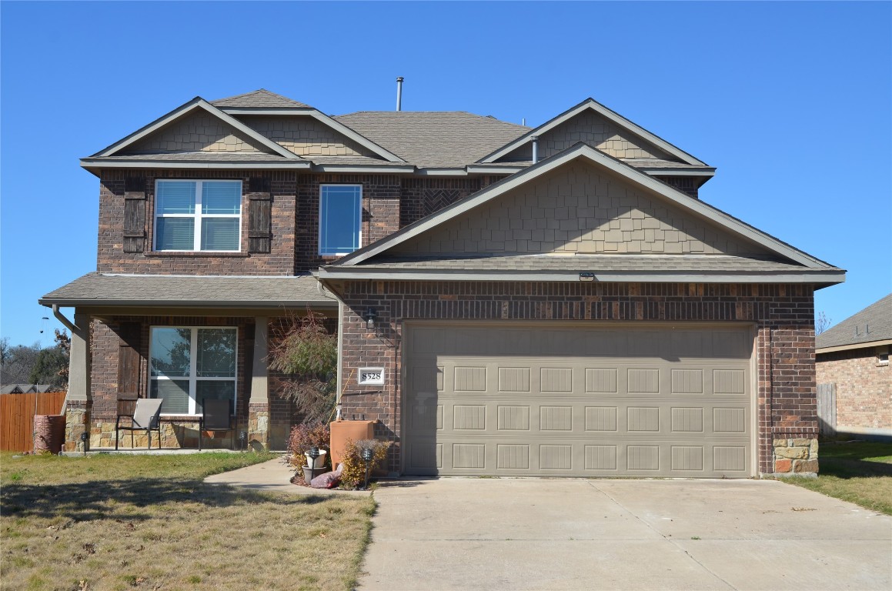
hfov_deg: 48.0
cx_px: 446
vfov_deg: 32.9
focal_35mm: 40
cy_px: 296
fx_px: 1002
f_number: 8
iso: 110
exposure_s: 1/250
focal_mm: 27
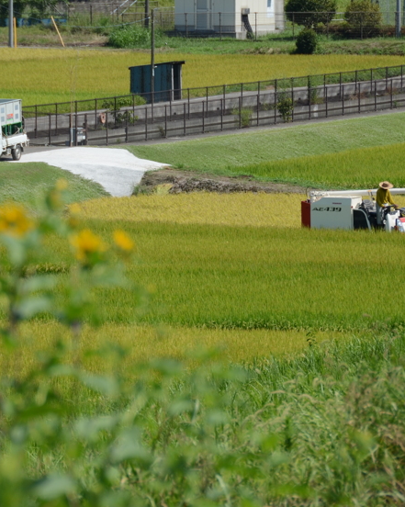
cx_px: 152
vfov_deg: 5.0
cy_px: 226
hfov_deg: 4.0
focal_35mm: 391
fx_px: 5863
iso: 180
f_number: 5.6
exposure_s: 1/1000
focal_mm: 150
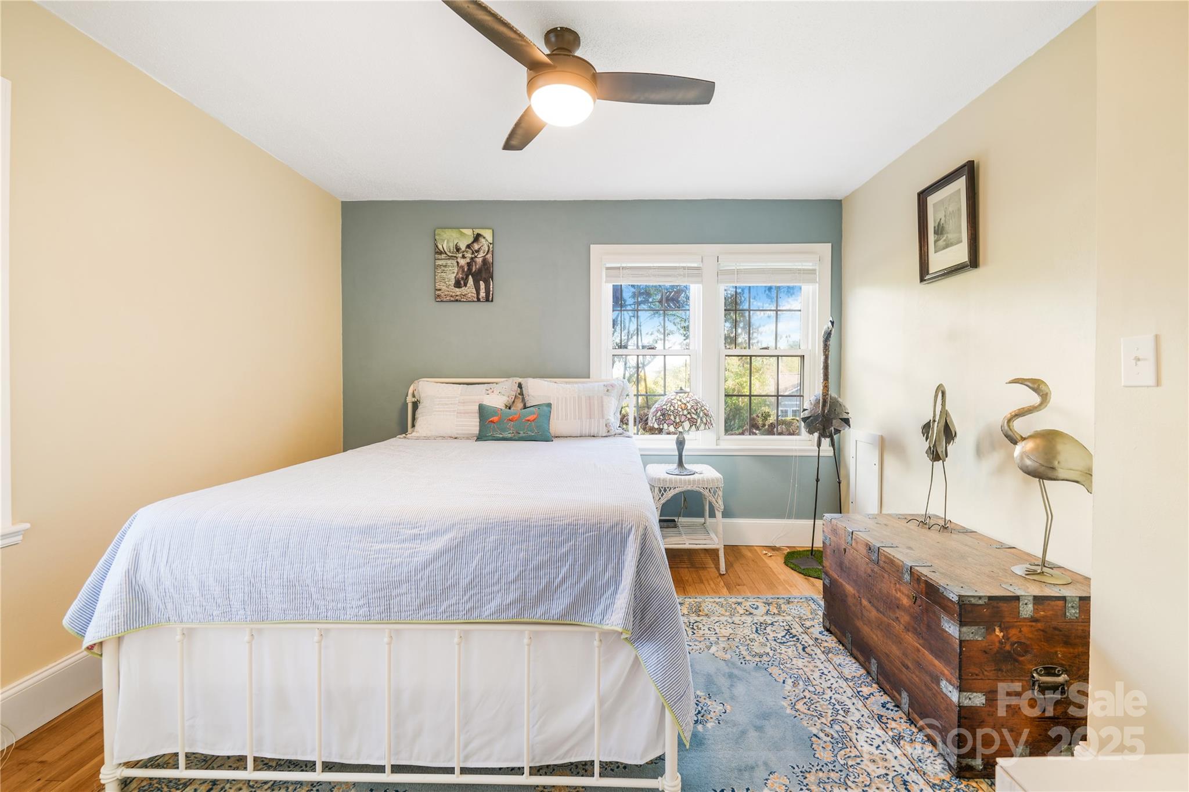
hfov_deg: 104.3
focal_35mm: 14
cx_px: 594
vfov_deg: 81.2
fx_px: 462
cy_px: 396
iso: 100
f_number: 4.5
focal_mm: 14
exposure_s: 1/10
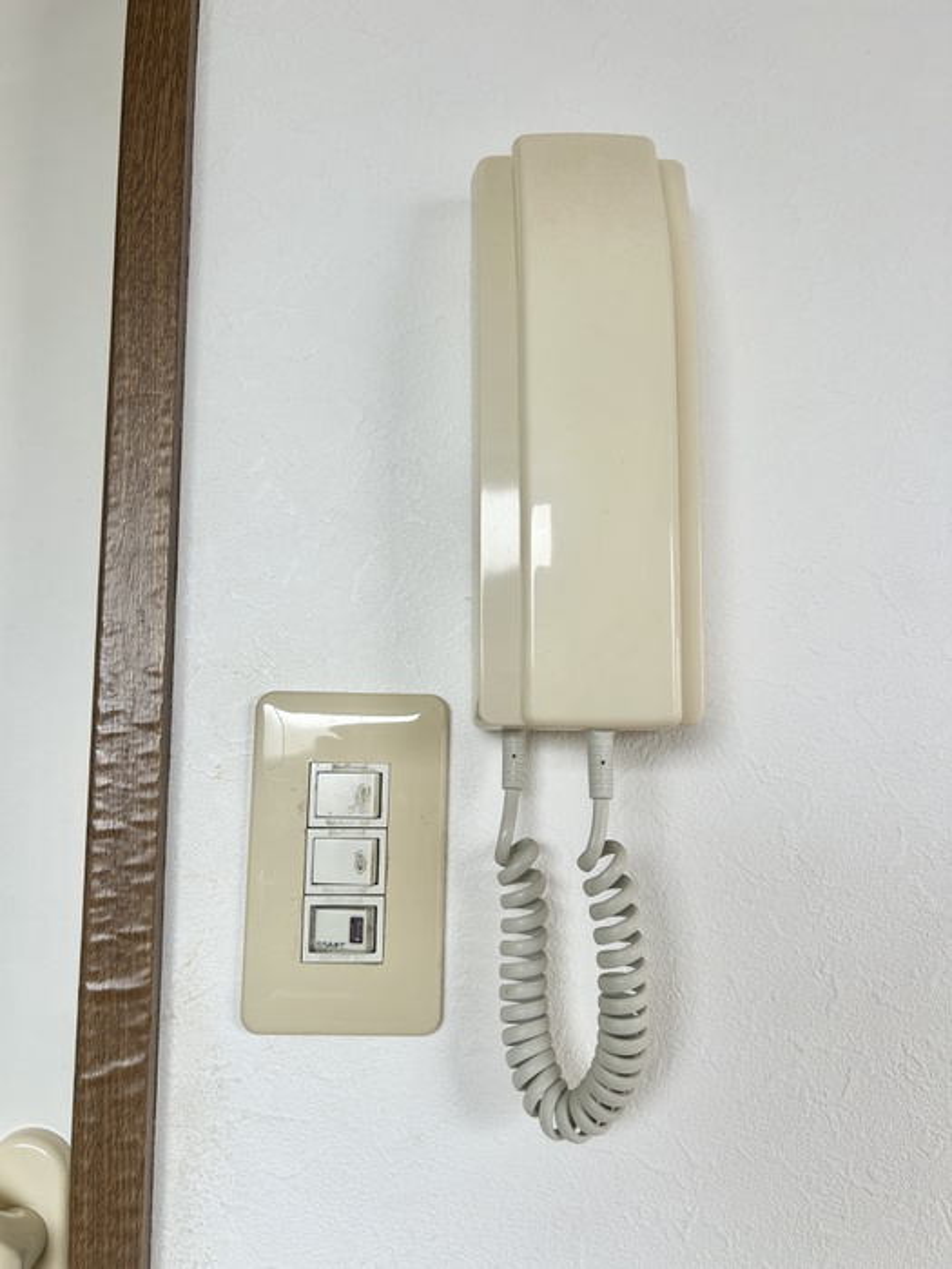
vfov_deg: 67.3
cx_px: 476
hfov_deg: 53.1
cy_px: 634
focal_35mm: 26
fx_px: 953
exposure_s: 1/121
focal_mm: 5.7
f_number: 1.5
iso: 80
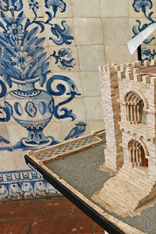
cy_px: 109
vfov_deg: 45.4
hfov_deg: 26.7
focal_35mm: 43
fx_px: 279
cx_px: 200
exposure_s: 1/25
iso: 500
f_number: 1.7
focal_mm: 6.3
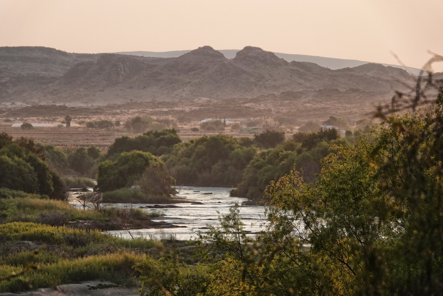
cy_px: 148
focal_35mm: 256
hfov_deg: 8.0
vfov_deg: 5.4
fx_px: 3150
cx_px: 222
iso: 400
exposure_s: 1/1000
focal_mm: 93.9
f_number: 5.6
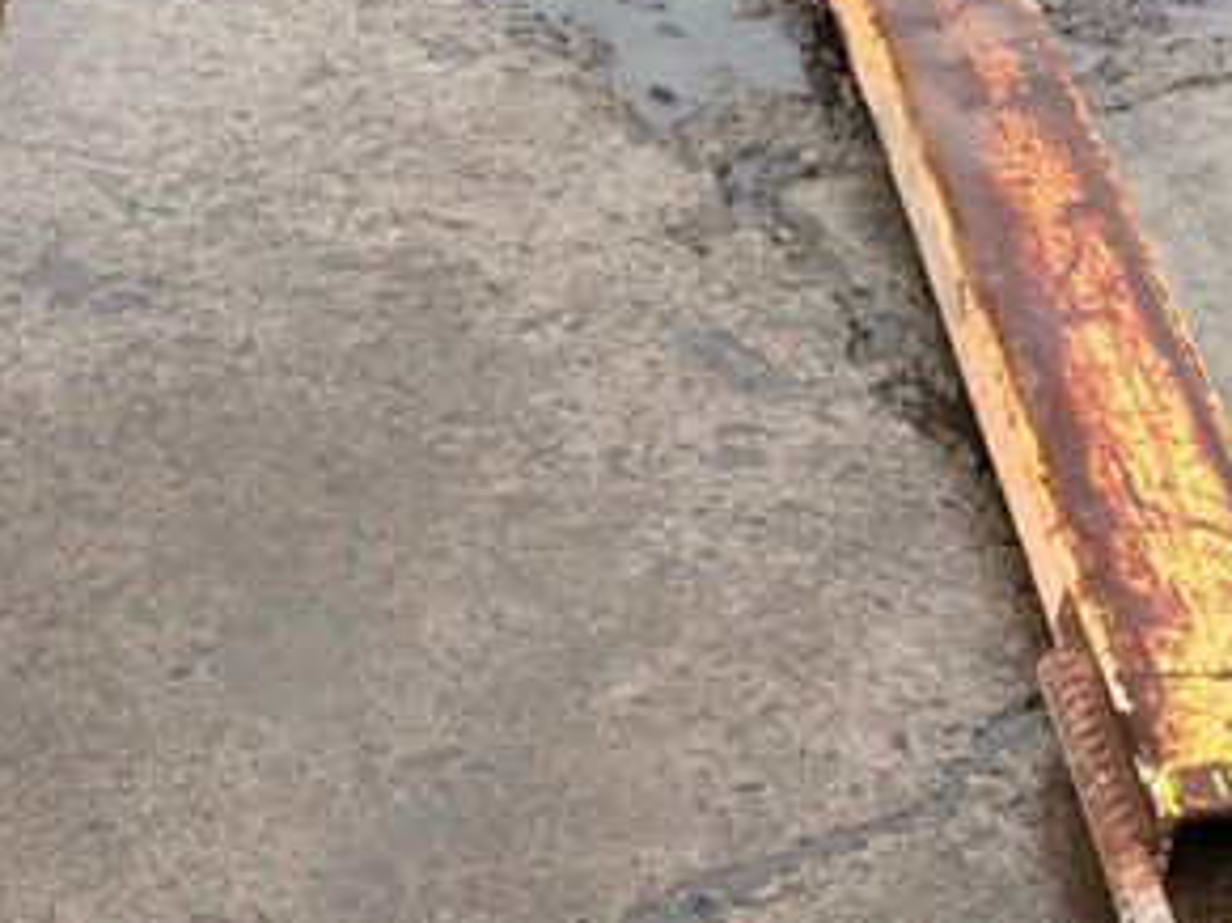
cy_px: 652
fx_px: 3522
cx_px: 445
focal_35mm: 99
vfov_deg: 14.9
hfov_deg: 19.8
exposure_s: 1/951
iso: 64
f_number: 1.78
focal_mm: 6.76
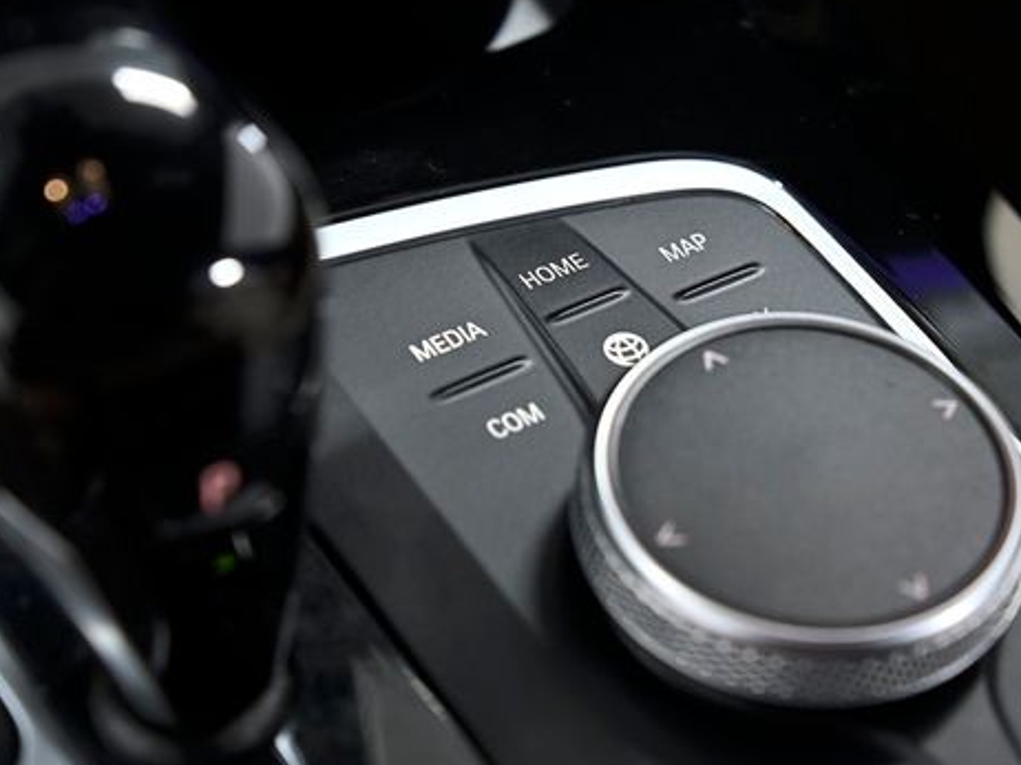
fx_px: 2948
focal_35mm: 100
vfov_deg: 14.8
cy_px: 300
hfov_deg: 19.6
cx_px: 623
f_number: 5
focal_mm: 75
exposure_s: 1/100
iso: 2000
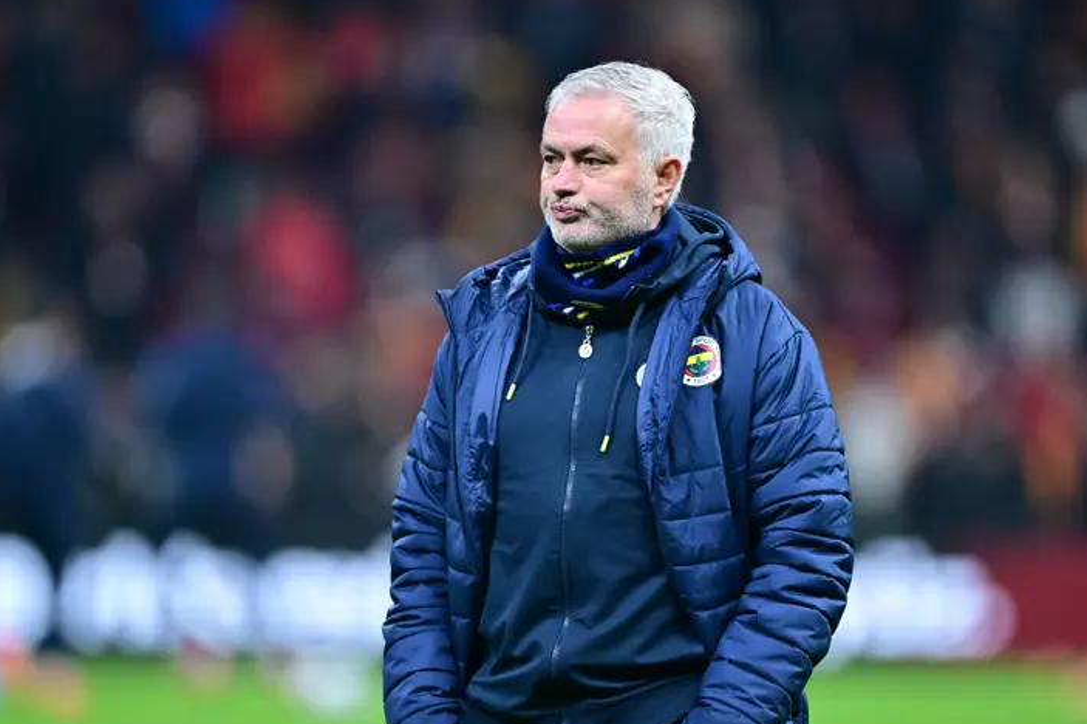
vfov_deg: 2.7
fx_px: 15120
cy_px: 396
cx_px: 554
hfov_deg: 4.1
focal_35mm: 501
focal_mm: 400
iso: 2500
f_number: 2.8
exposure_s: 1/1000
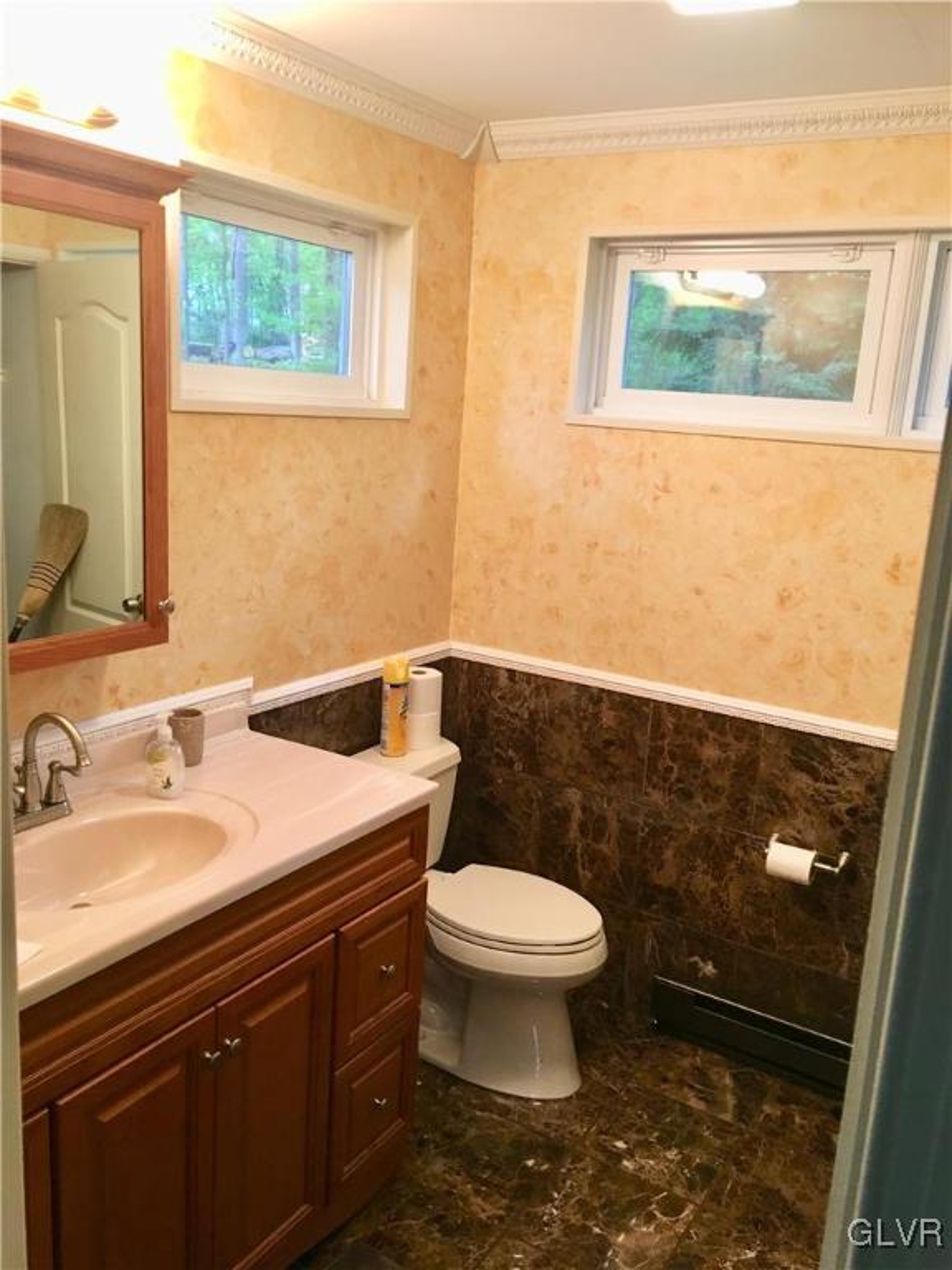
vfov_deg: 61.7
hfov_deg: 48.2
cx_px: 476
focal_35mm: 29
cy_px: 635
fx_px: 1063
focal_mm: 4.15
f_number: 2.2
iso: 100
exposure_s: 1/30
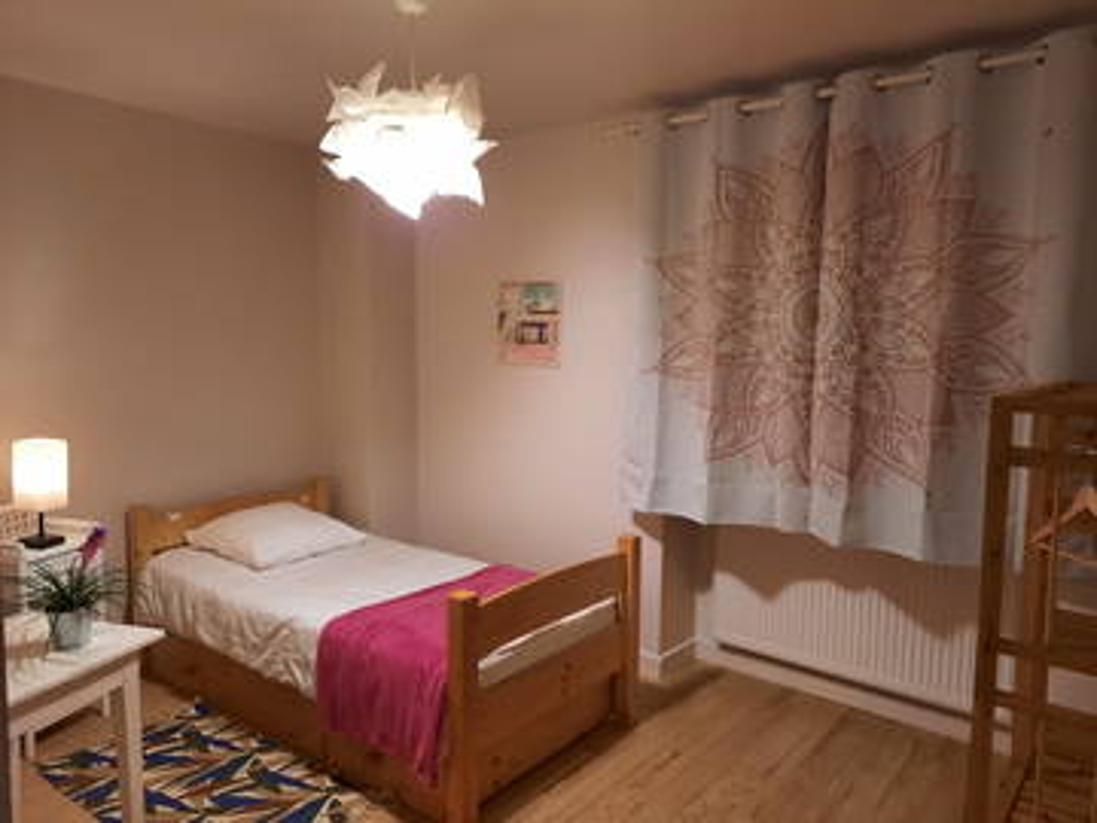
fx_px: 792
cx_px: 548
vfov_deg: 54.9
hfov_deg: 69.4
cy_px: 412
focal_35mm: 25
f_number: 2
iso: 320
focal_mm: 4.6
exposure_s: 1/25
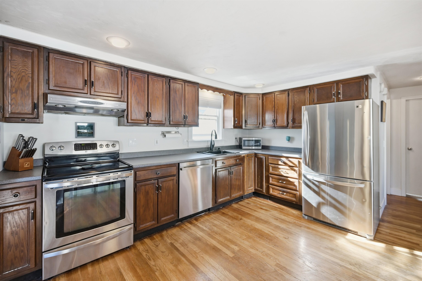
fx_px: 164
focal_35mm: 14
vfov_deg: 81.2
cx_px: 211
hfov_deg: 104.3
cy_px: 140
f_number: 4.5
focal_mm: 14
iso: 800
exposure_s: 1/400
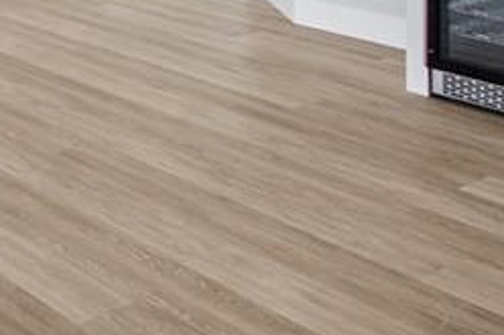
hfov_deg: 23.2
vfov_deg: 17.4
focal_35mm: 66
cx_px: -293
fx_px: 923
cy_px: -234
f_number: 8
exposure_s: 1/1600
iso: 800
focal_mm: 16
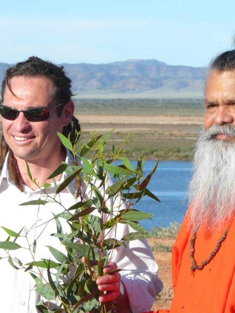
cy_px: 156
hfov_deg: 8.8
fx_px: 1528
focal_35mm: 169
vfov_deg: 11.7
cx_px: 128
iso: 100
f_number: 5.6
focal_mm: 20.6
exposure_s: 1/400
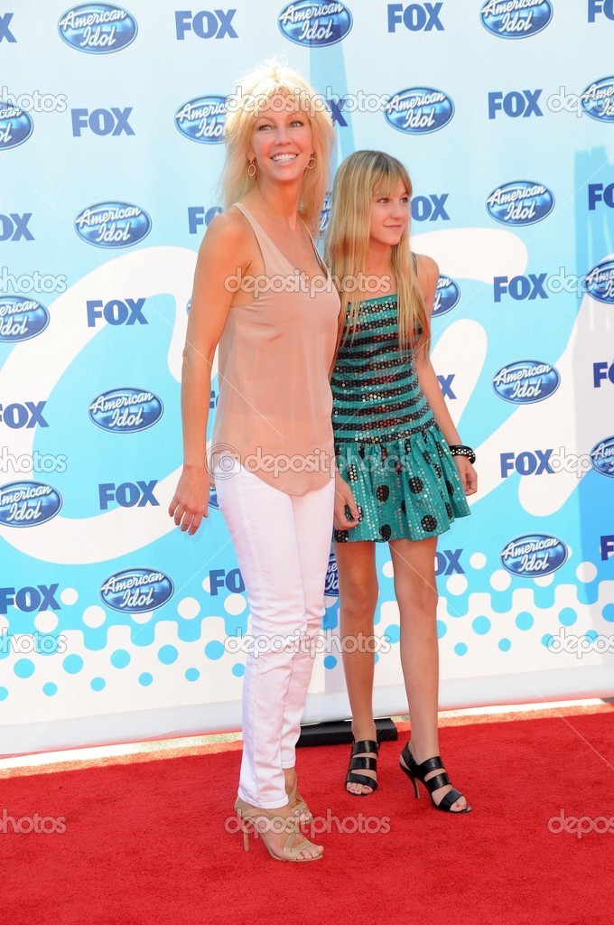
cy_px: 462
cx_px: 307
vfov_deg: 24.2
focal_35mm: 84
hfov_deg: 16.2
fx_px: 2155
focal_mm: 56
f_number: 8
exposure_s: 1/250
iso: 400
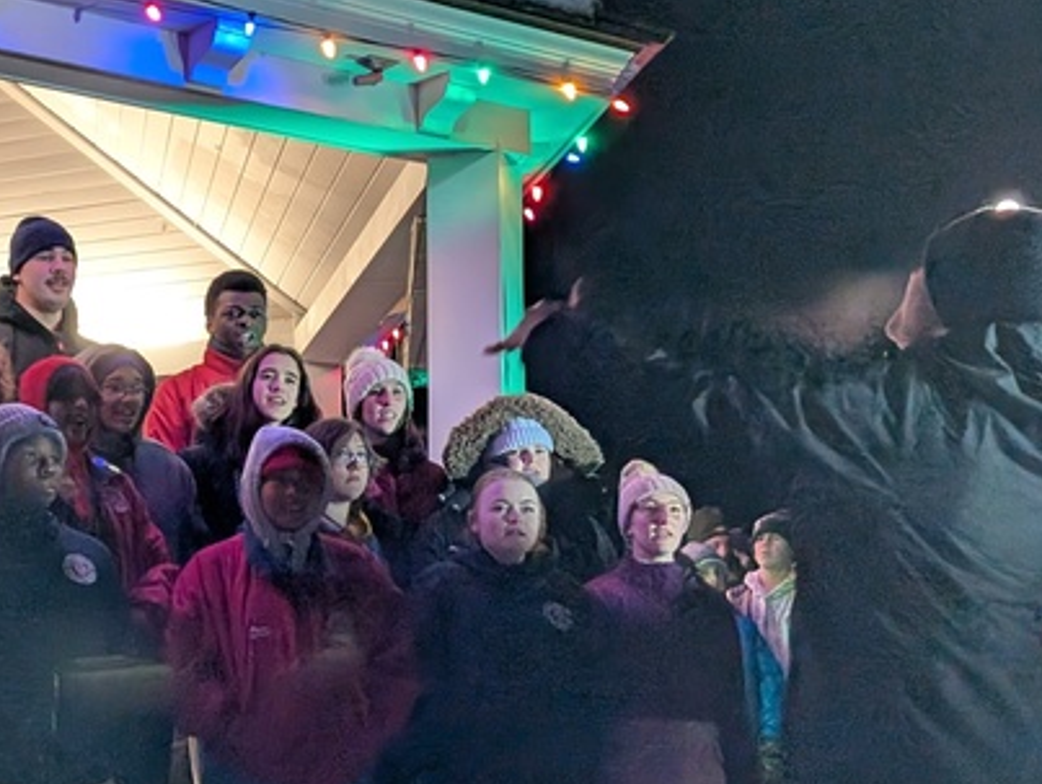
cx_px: 145
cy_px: 488
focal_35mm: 61
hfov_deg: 30.5
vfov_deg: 24.0
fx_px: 1838
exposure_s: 1/60
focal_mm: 6.9
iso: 478
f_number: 1.68
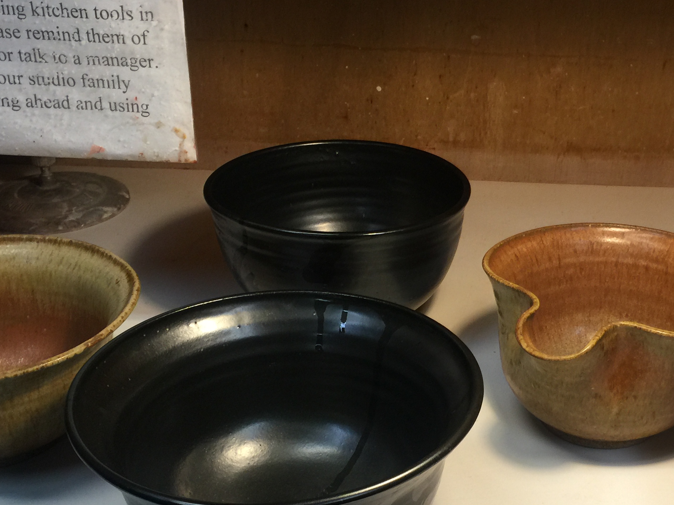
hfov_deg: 37.7
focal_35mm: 50
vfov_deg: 28.9
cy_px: 331
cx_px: 459
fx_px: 974
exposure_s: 1/30
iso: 50
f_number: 2.2
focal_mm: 4.15
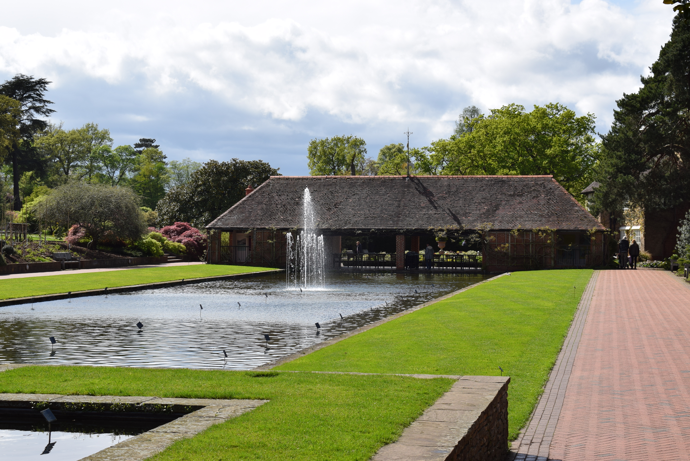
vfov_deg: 20.2
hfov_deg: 29.8
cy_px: 230
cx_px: 345
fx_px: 1295
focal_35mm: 68
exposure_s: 1/200
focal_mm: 45
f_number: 11
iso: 100
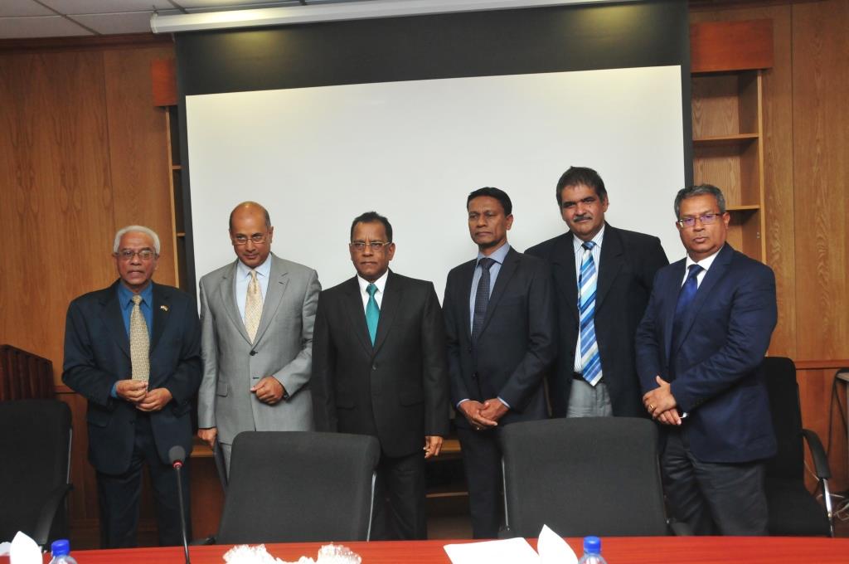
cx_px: 424
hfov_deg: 57.3
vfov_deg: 39.9
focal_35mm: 33
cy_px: 282
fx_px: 777
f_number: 5.6
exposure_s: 1/160
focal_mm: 22
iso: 1250
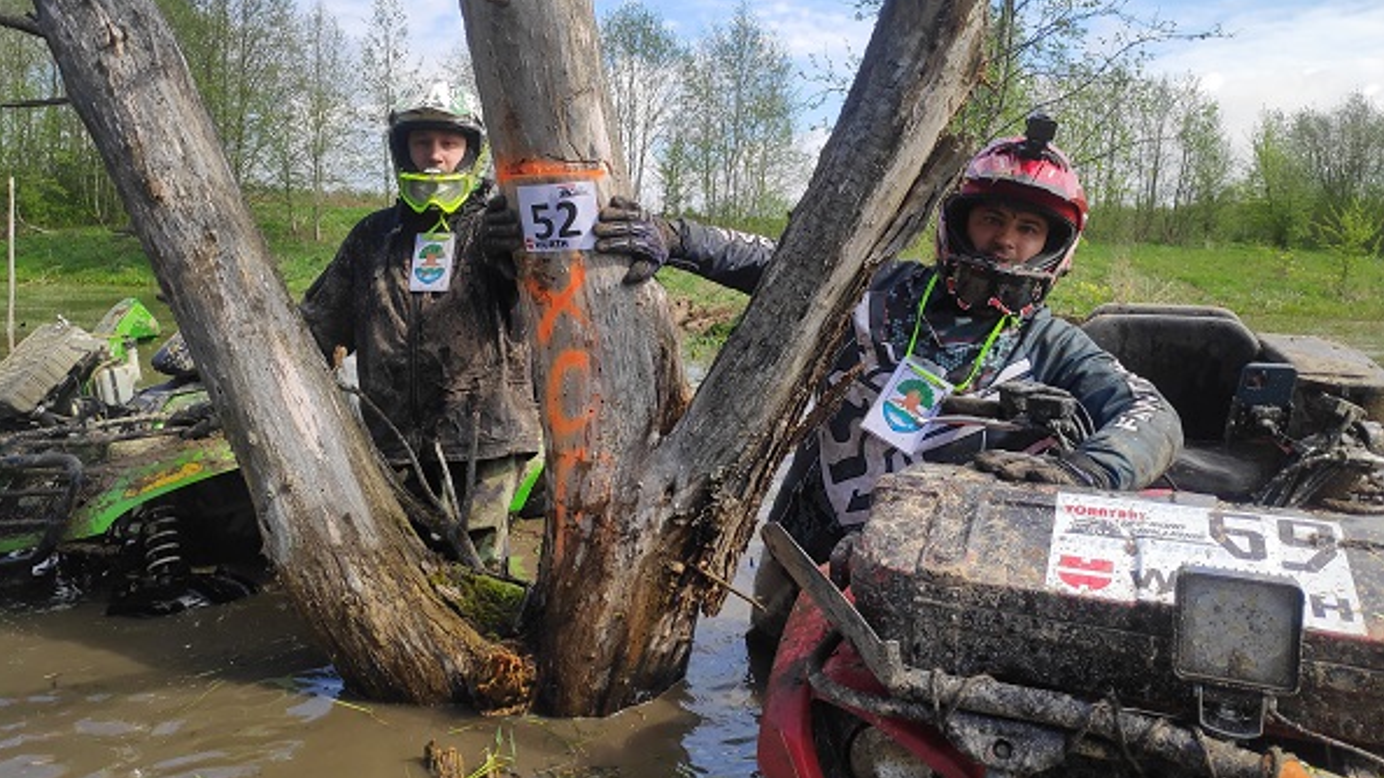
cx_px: 687
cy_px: 321
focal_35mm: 22
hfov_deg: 81.2
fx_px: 807
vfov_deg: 51.2
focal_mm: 3.94
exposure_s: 1/1738
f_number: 1.9
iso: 100
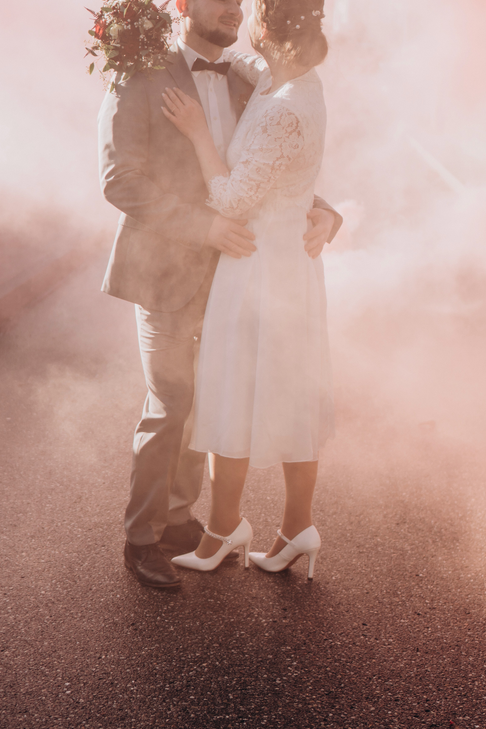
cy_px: 318
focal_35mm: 67
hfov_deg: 20.4
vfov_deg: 30.2
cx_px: 213
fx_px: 1349
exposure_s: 1/4000
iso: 160
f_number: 1.8
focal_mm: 35
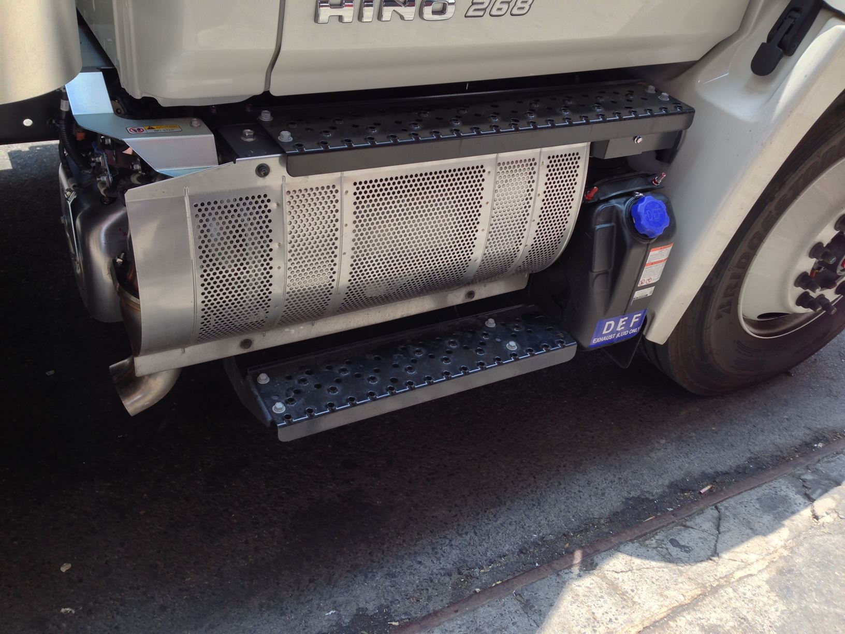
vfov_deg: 42.9
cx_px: 422
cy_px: 317
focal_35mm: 33
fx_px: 806
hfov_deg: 55.4
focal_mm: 4.12
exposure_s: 1/147
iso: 50
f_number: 2.4
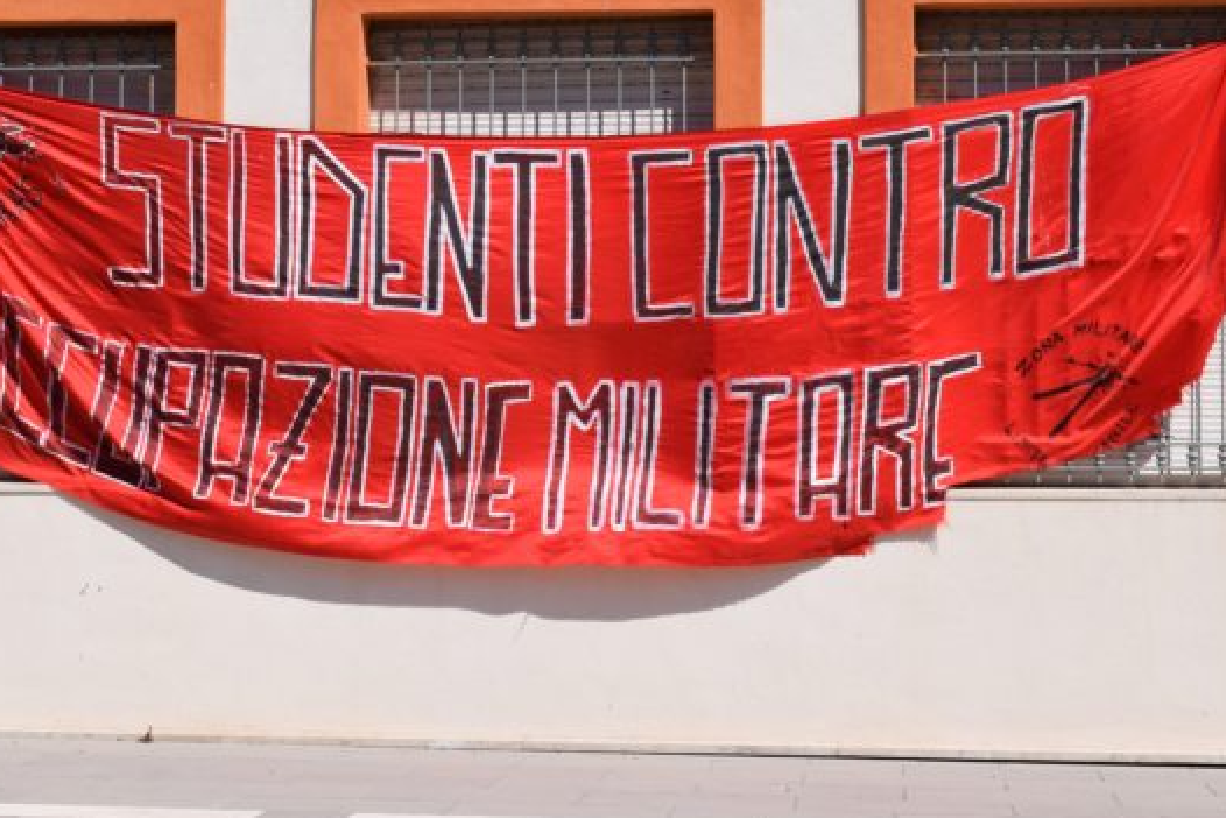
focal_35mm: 78
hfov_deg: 26.0
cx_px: 545
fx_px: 2657
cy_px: 294
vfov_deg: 17.5
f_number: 11
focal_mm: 38
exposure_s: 1/500
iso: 200
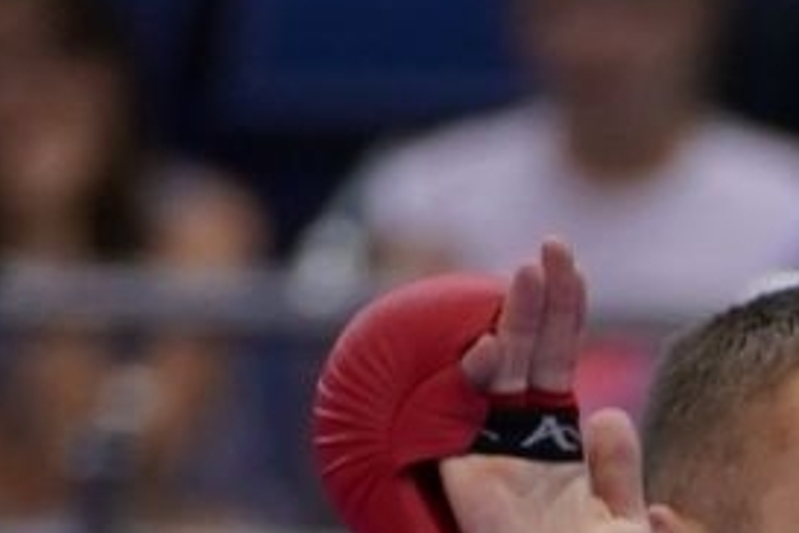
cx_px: 1528
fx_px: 37950
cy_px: 1391
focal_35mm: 1710
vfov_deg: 0.8
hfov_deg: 1.2
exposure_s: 1/1000
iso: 800
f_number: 2.8
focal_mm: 173
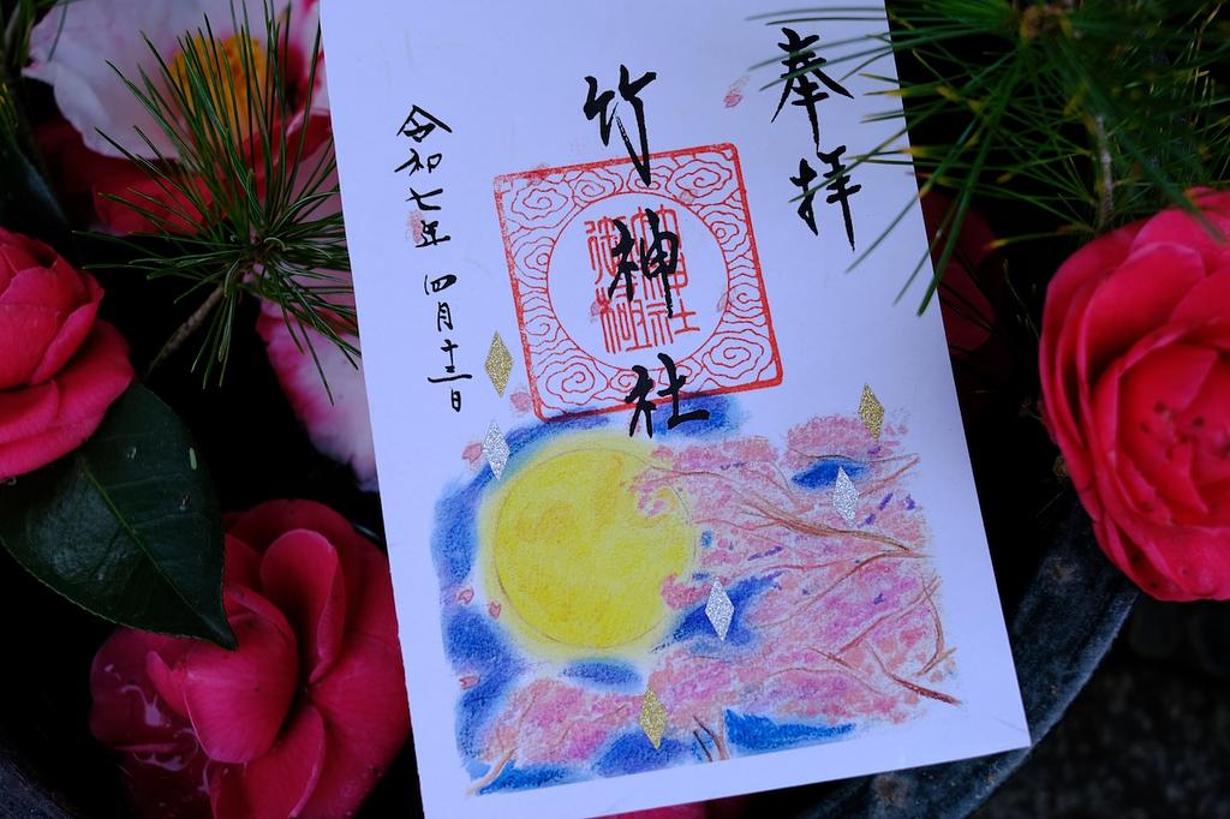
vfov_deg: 32.6
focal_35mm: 41
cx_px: 615
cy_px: 410
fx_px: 1400
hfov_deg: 47.4
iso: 160
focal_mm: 27
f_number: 4
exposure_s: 1/220
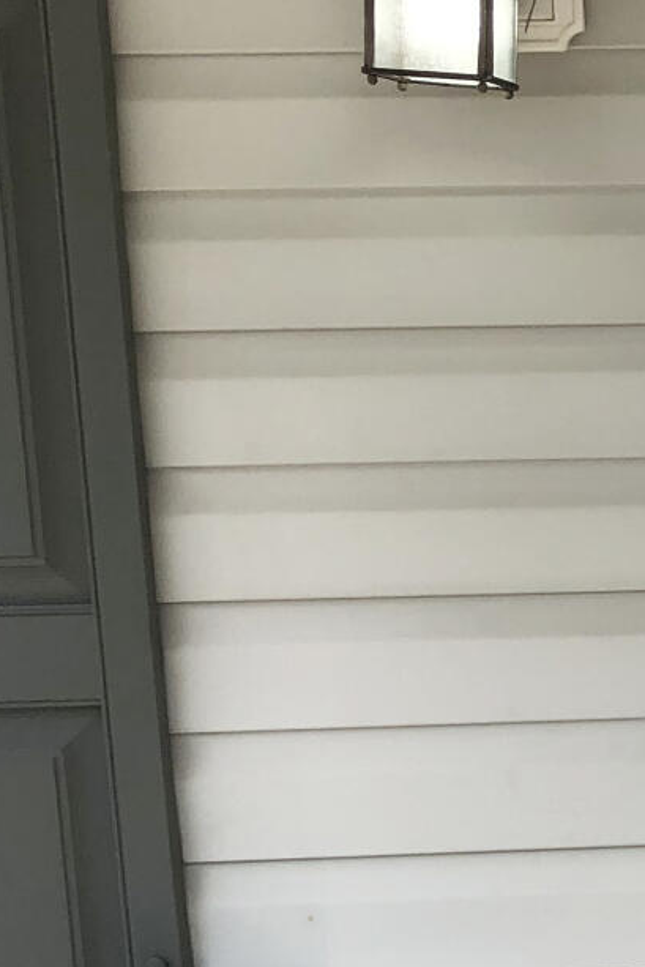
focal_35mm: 95
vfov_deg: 21.0
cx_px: 1087
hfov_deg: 13.2
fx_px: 2551
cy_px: 871
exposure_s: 1/684
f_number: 1.8
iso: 20
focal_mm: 3.99
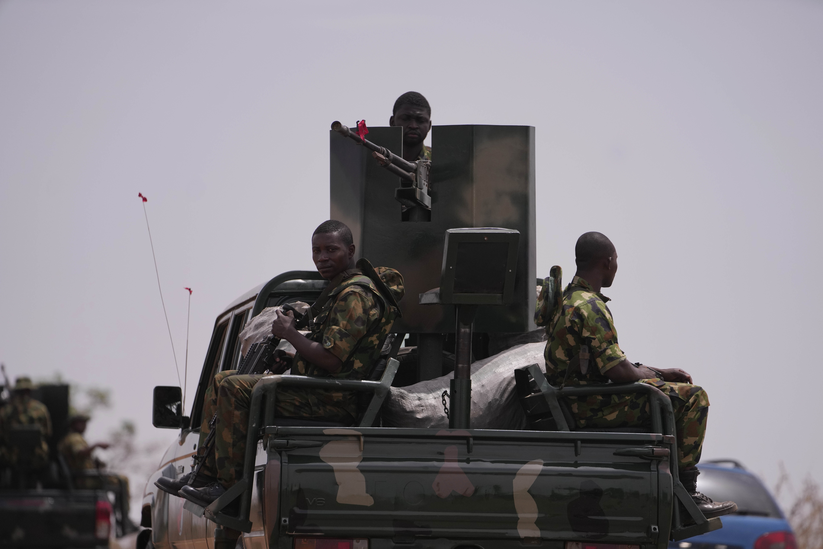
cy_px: 274
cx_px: 412
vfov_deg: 6.9
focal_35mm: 200
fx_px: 4572
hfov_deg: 10.3
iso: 500
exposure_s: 1/10000
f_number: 3.5
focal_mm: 200
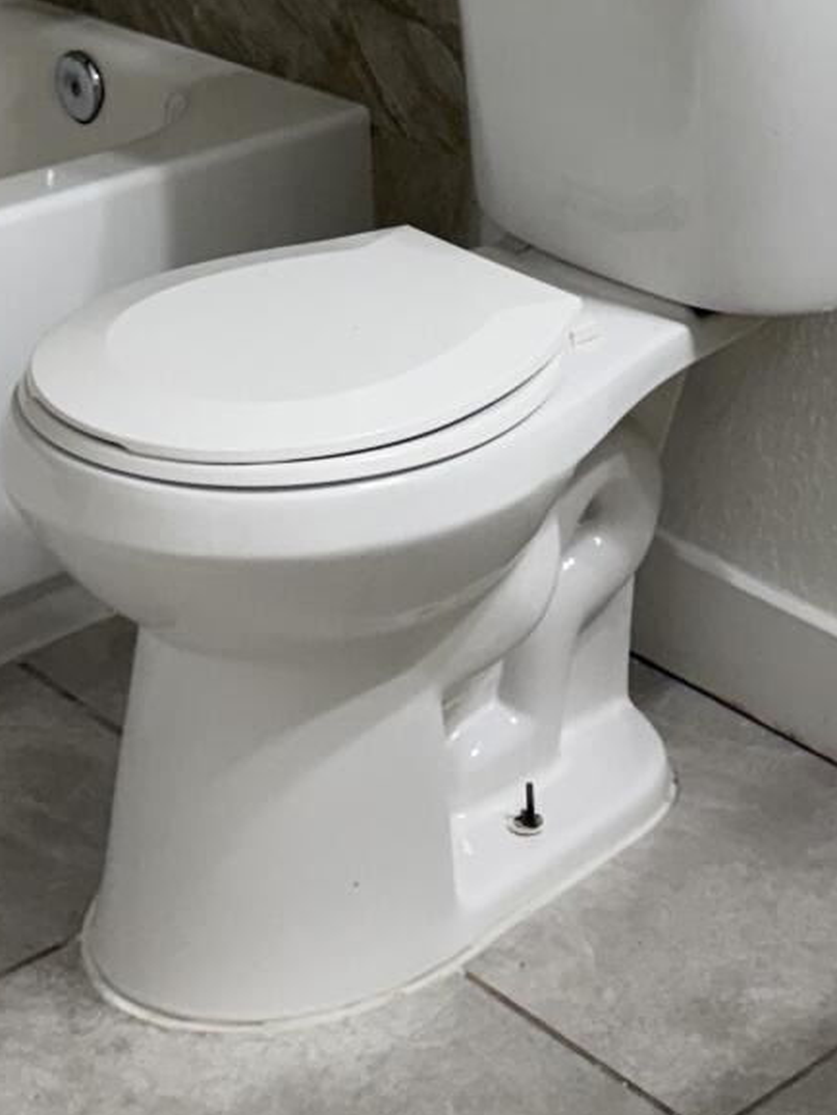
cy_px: -154
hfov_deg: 17.8
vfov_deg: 22.1
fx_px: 2674
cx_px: 403
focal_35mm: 83
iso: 200
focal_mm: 6.76
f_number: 1.78
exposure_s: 1/120
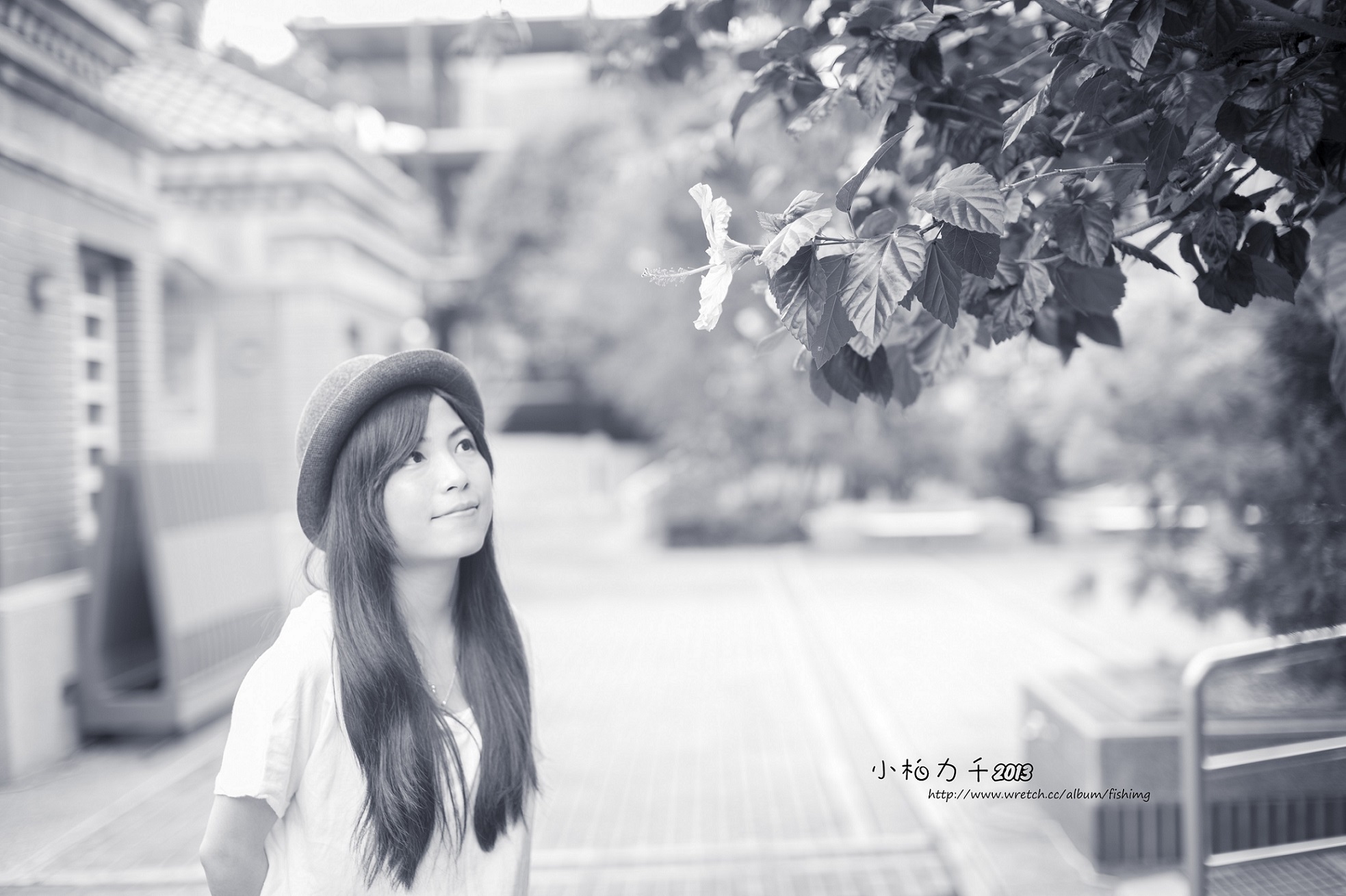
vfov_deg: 27.0
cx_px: 673
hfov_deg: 39.6
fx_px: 1868
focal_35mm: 50
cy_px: 448
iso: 100
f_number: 2
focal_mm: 50
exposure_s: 1/250
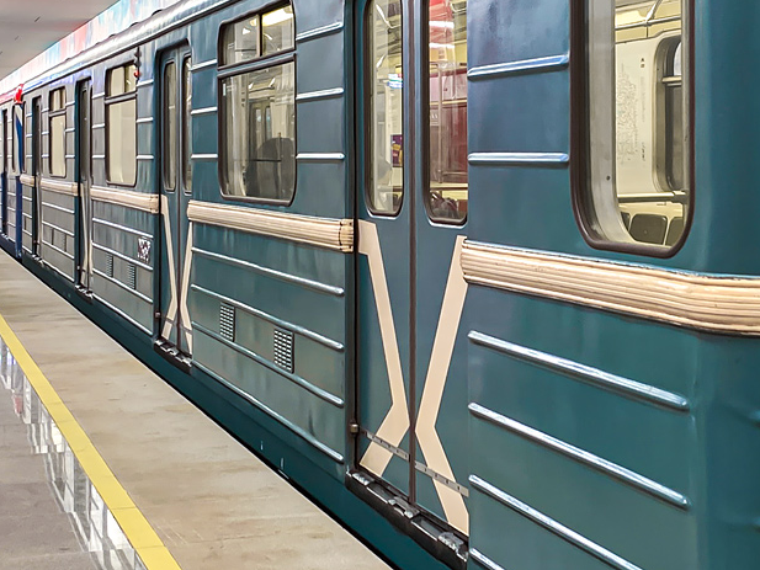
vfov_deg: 24.8
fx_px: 1296
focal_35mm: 59
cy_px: 236
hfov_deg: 32.1
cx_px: 562
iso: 100
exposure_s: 1/60
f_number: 1.8
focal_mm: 4.25
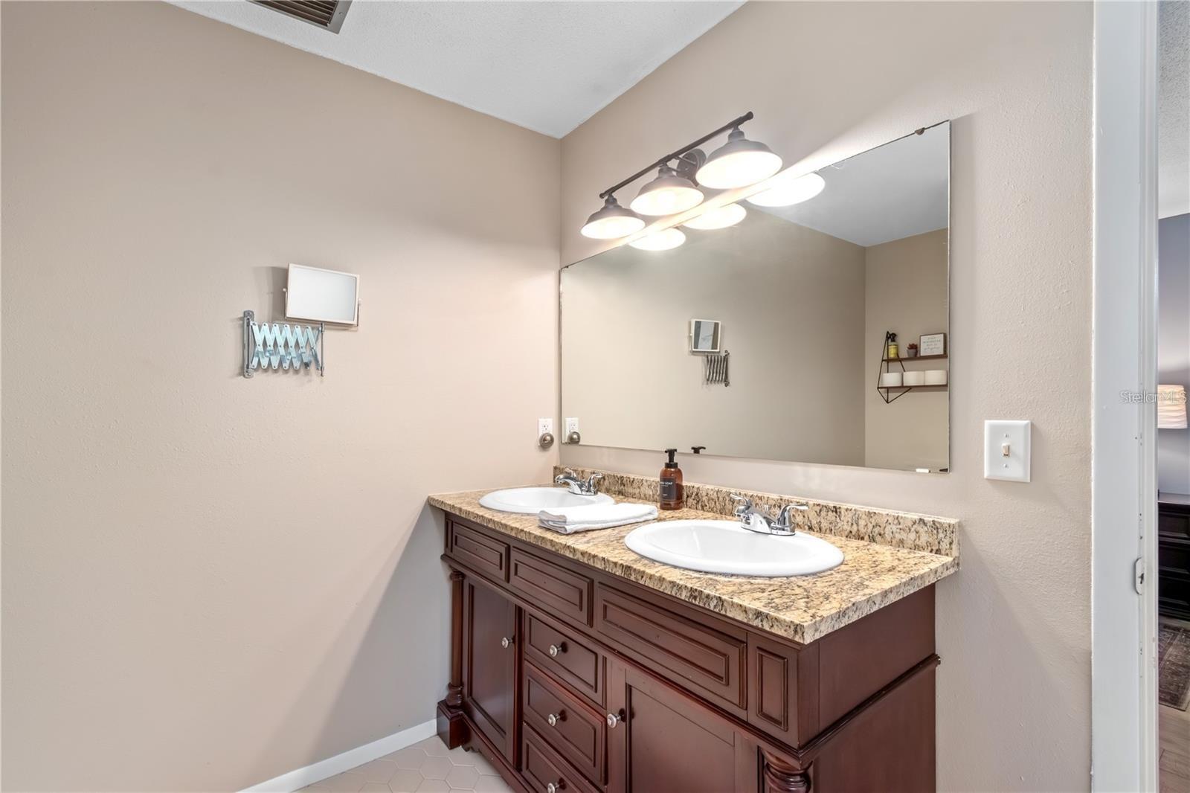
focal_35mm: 15
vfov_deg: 77.3
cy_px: 396
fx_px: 496
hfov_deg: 100.4
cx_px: 595
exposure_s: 1/4
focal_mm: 10
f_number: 9
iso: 250
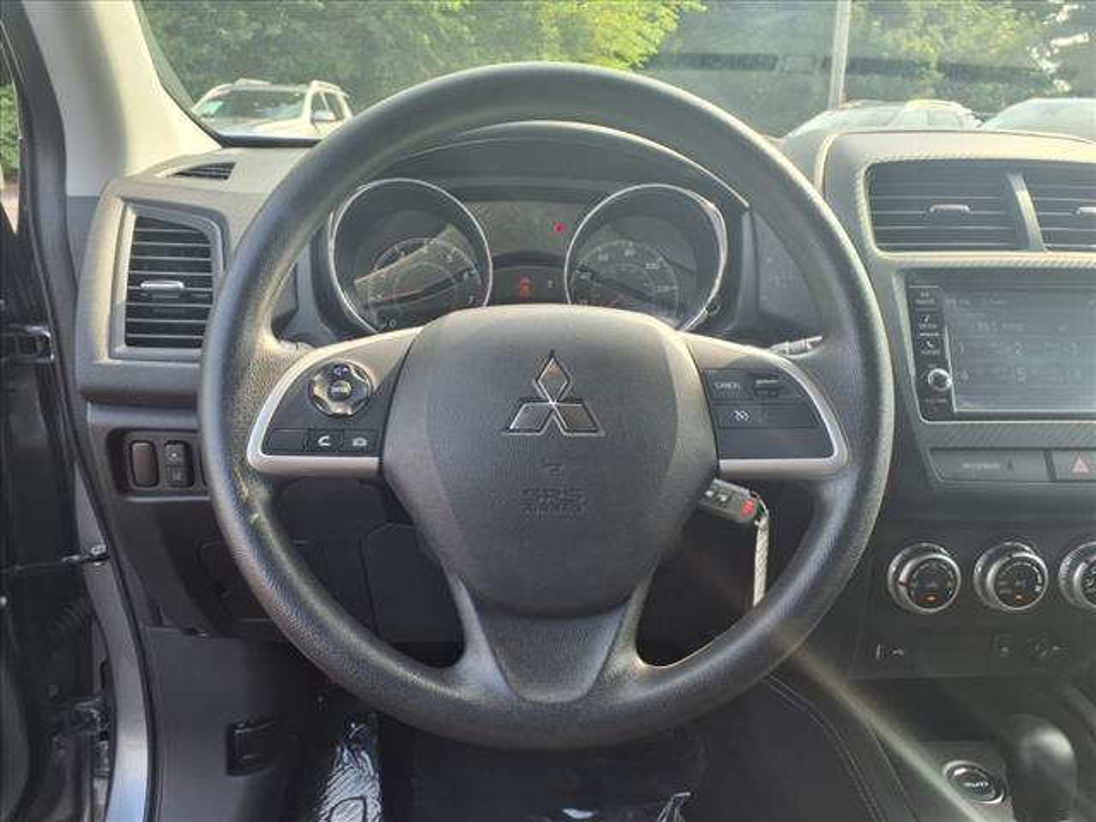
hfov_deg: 65.3
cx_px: 548
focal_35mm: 27
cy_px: 411
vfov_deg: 51.4
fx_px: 855
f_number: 1.9
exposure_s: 1/222
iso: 40
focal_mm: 3.58
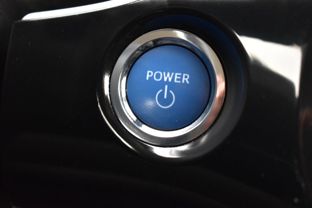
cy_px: 104
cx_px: 156
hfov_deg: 26.0
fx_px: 676
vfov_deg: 17.5
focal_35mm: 78
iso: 1600
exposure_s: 1/13
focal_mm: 52
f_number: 5.6
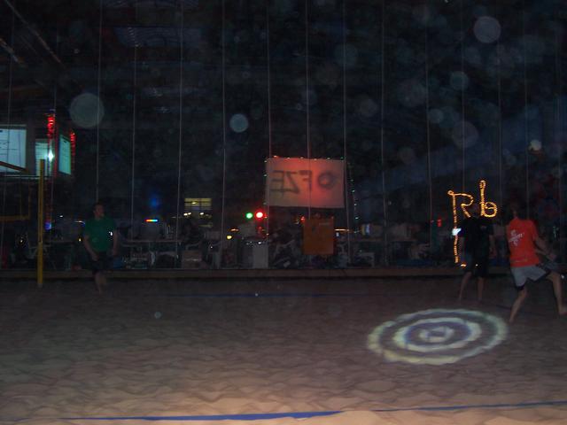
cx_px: 284
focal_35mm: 35
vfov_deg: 40.7
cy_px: 212
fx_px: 573
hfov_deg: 52.6
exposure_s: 1/30
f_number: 2.8
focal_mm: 5.6
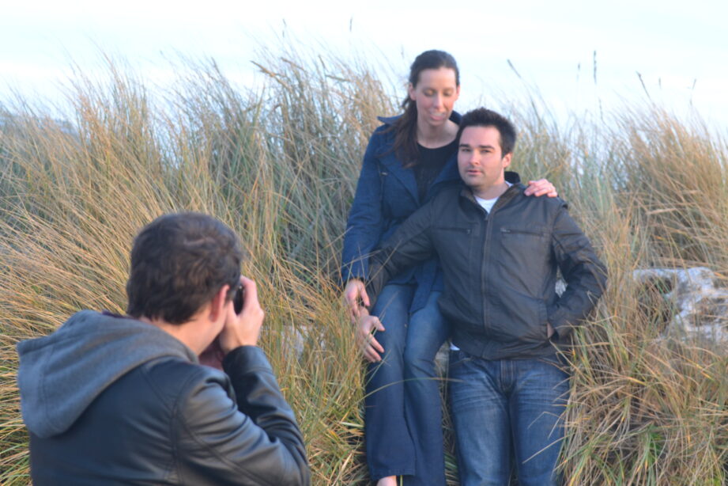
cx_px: 364
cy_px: 243
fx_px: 2275
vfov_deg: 12.2
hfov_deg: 18.2
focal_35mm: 112
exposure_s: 1/25
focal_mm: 75
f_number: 4.5
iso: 400
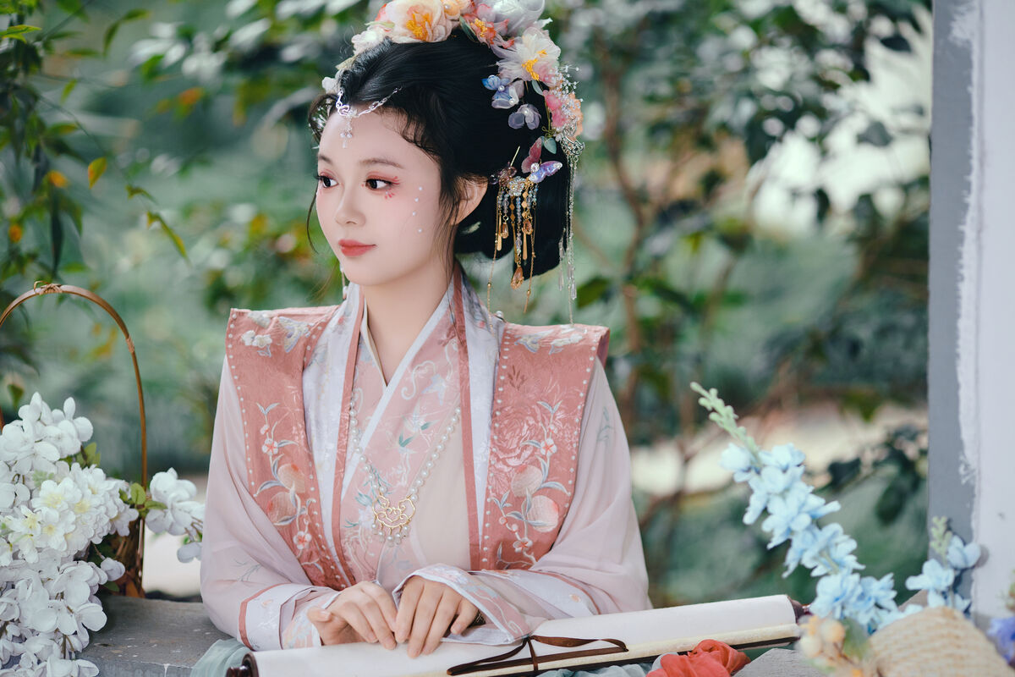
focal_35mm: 135
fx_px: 3806
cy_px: 338
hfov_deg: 15.2
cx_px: 508
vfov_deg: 10.2
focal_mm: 135
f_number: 2.2
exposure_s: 1/500
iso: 1000
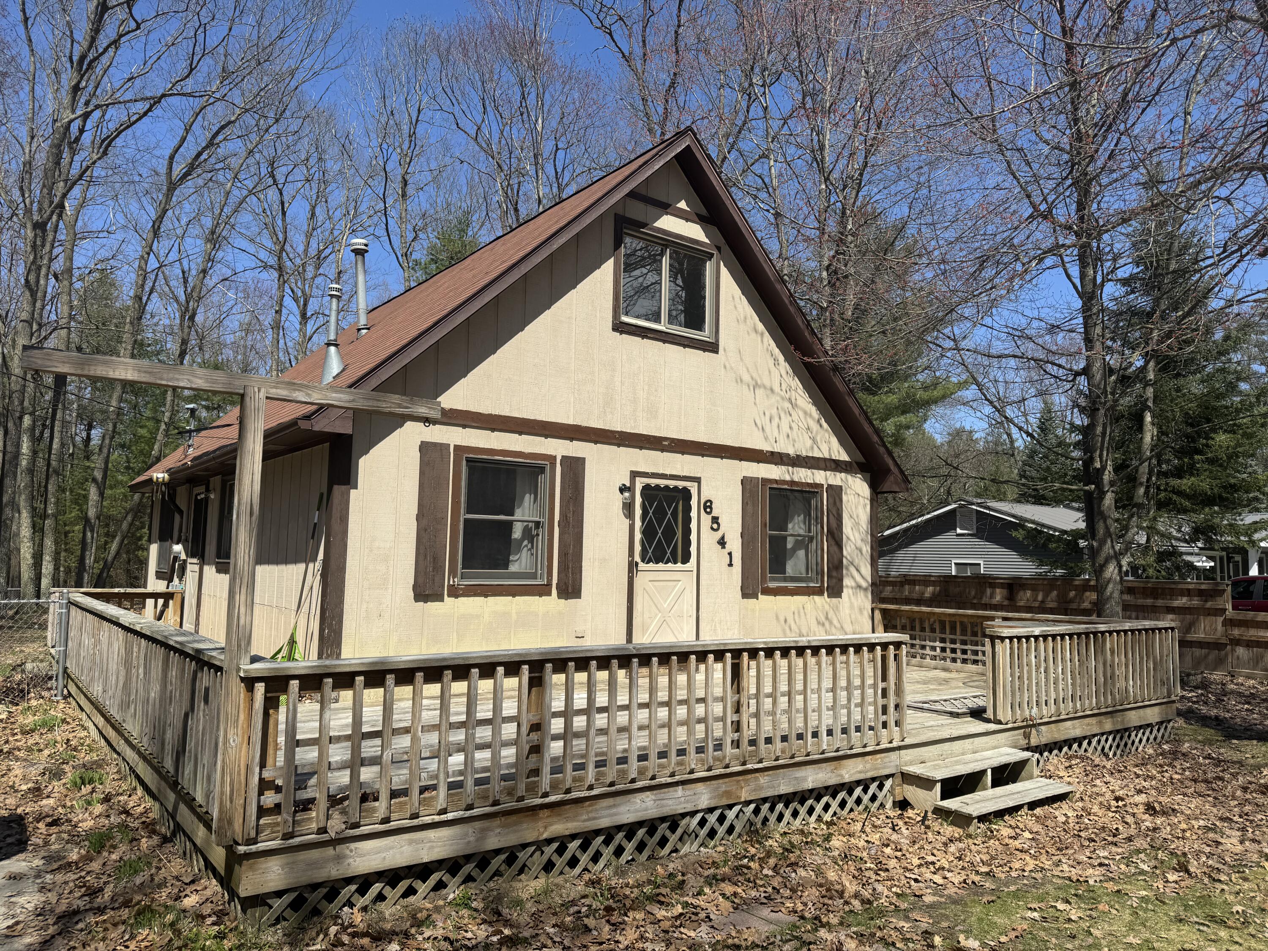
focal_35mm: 24
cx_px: 634
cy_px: 476
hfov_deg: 71.6
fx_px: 879
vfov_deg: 56.8
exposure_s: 1/4950
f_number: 1.78
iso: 80
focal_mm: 6.76
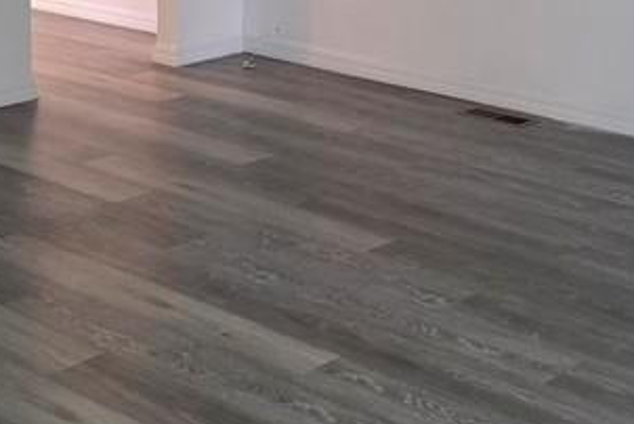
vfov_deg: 16.4
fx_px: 1428
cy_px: -34
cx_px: 223
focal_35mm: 81
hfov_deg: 24.9
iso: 640
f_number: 1.7
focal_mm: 6.3
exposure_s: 1/120
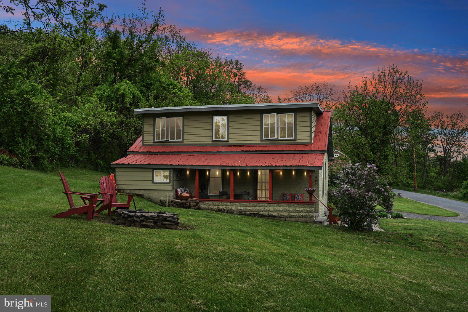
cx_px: 234
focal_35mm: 30
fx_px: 390
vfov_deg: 43.6
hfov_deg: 61.9
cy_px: 156
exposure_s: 1/160
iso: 400
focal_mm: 30
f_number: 8
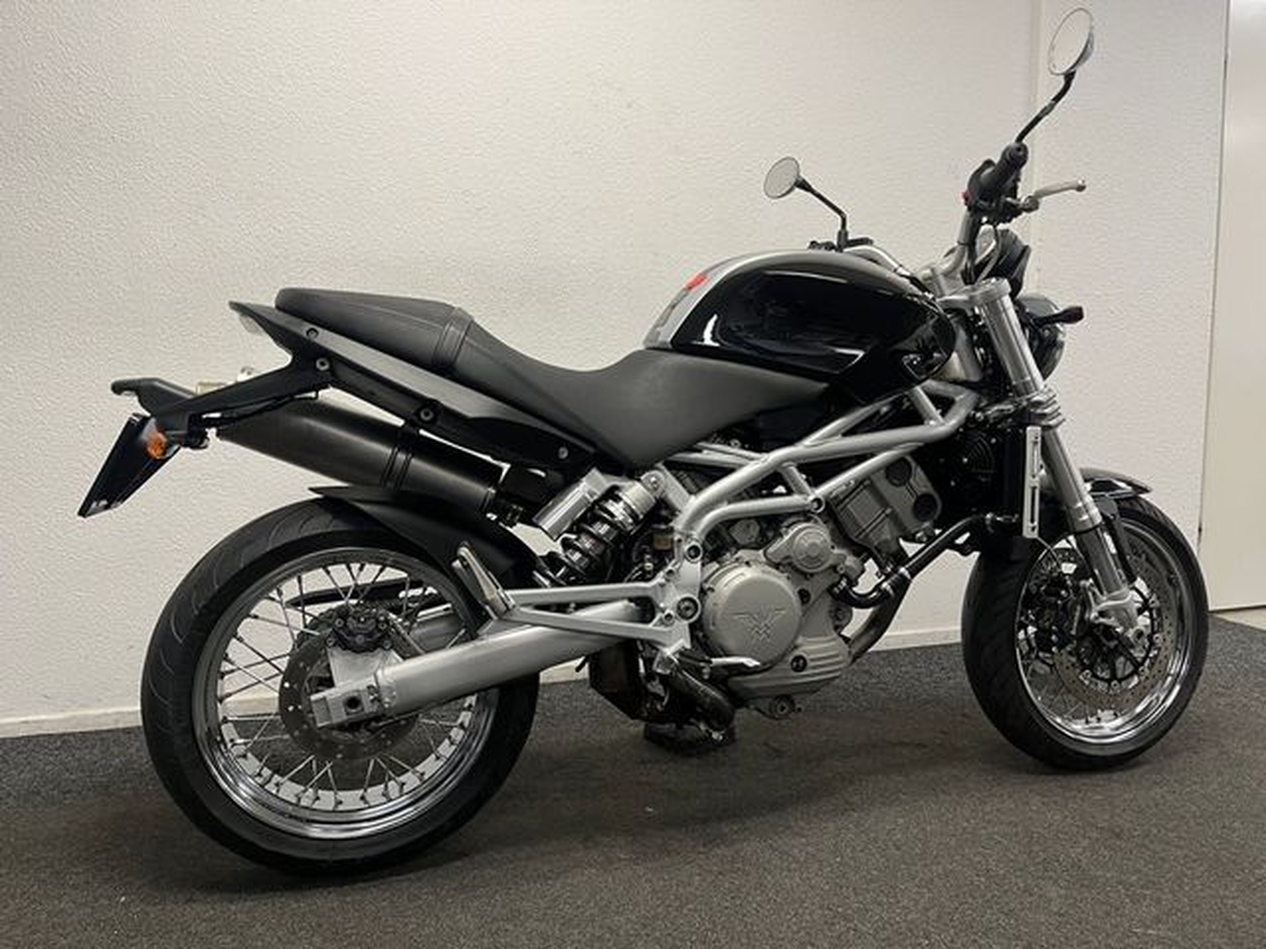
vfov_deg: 53.1
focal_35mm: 26
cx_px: 633
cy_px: 474
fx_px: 951
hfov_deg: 67.3
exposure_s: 1/50
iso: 80
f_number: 1.6
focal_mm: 5.1
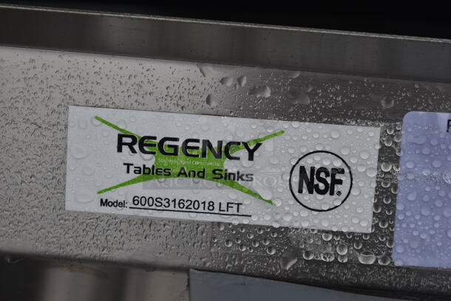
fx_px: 1035
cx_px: 226
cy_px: 150
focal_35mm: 82
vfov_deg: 16.6
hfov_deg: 24.6
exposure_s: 1/200
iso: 100
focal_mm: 55
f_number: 7.1
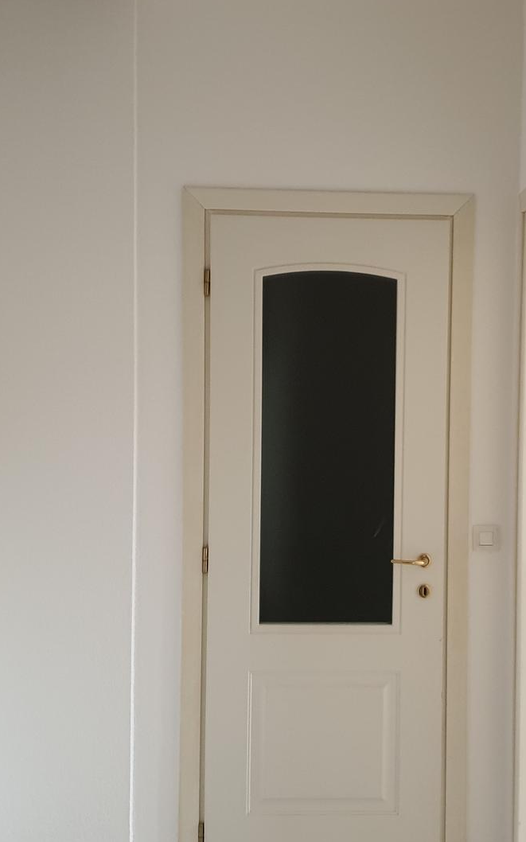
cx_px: 364
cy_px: 425
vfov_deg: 40.3
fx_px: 1147
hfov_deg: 25.6
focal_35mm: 50
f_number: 1.5
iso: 200
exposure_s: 1/50
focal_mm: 4.3
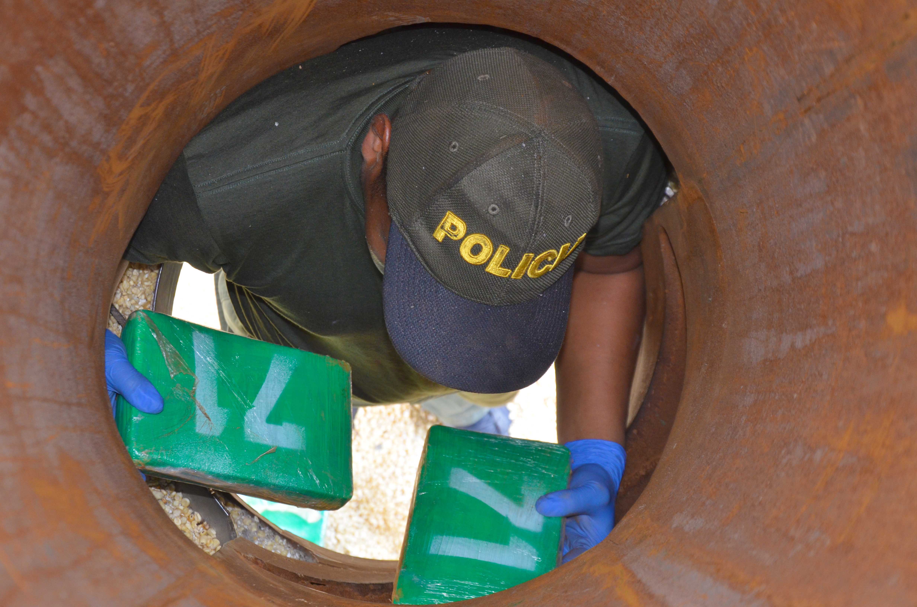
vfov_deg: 15.6
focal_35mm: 87
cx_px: 458
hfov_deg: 23.4
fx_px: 2211
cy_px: 304
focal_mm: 58
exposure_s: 1/60
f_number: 5
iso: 560
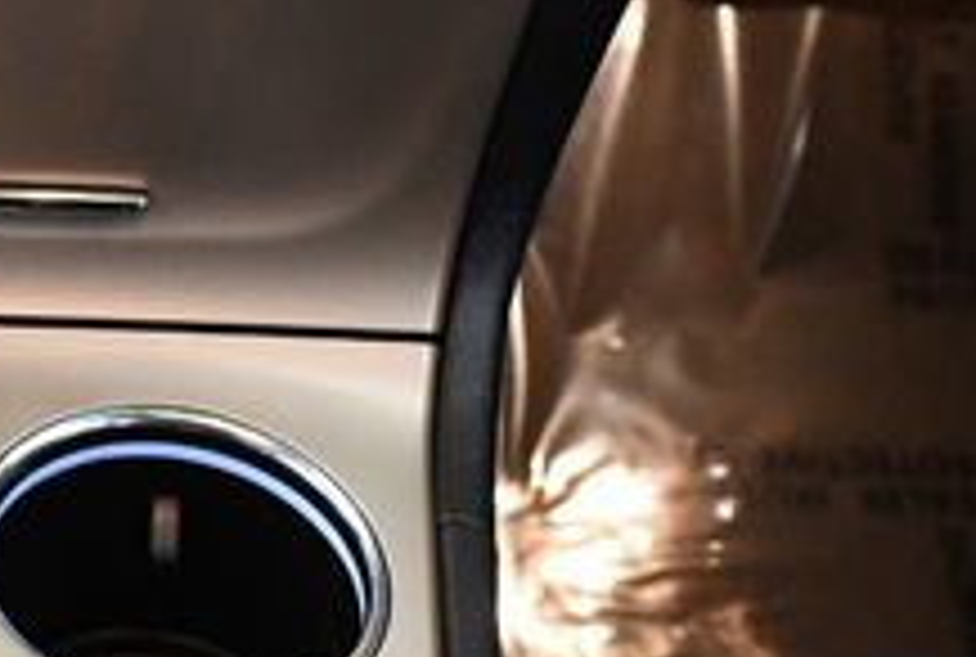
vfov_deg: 12.9
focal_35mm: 106
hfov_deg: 18.7
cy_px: 569
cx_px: 4
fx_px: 2882
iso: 3600
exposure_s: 1/60
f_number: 3.5
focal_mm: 18
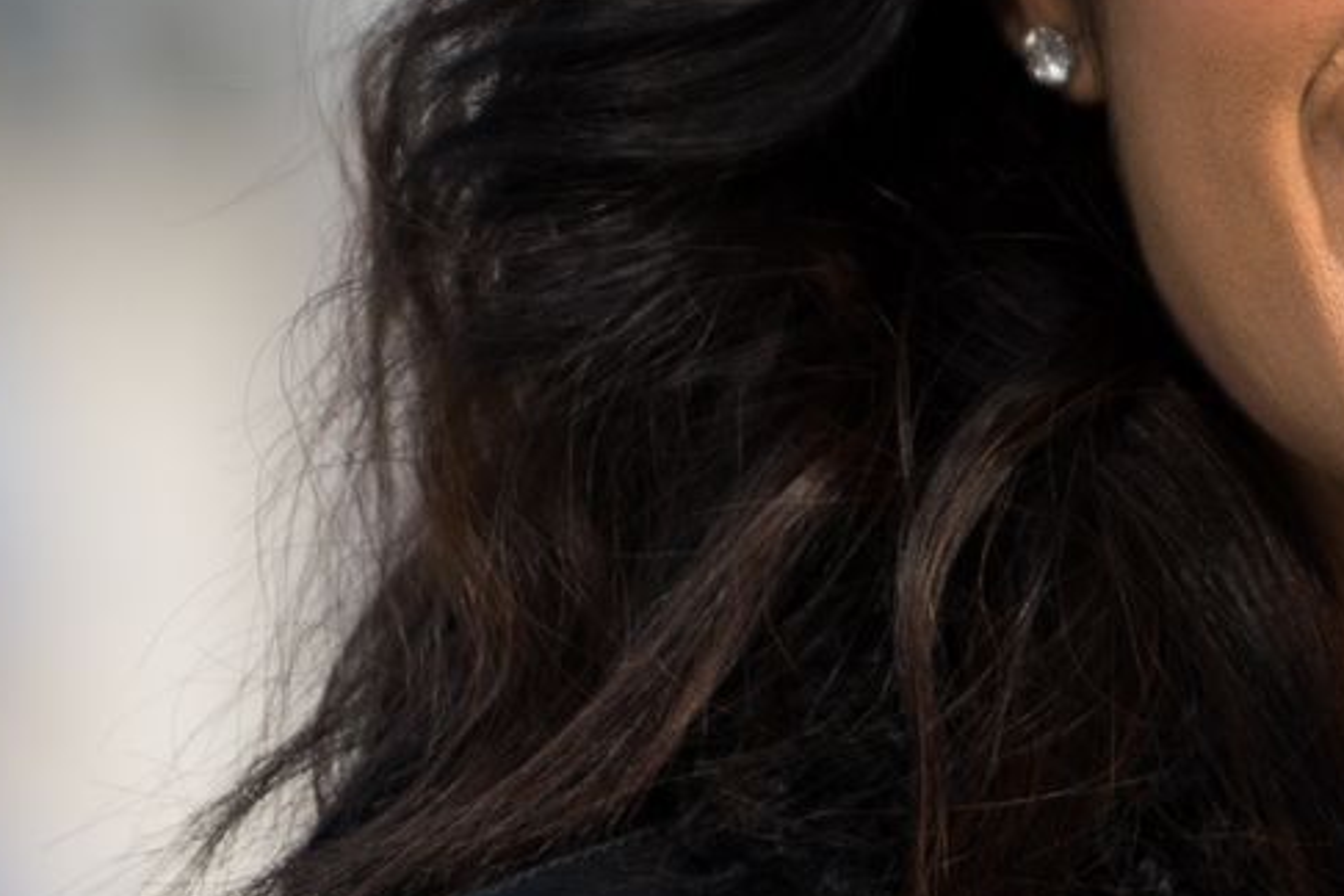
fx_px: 29491
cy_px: 140
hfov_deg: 2.6
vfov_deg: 1.7
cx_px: 1601
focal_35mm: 790
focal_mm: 200
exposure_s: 1/800
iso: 100
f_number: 3.2
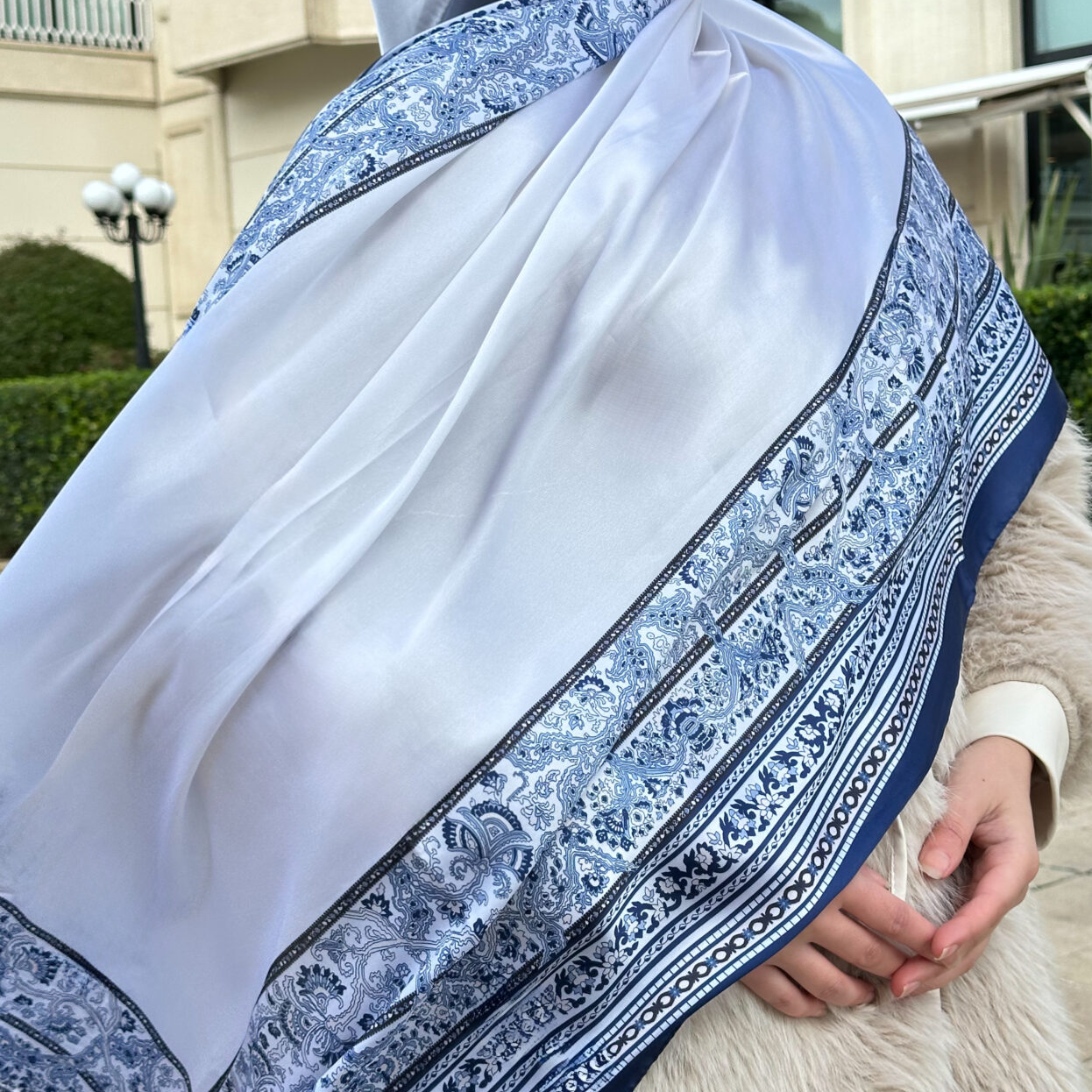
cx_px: 549
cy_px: 545
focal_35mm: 59
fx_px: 2106
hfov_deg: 29.1
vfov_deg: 29.1
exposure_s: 1/911
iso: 64
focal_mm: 6.86
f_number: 1.78
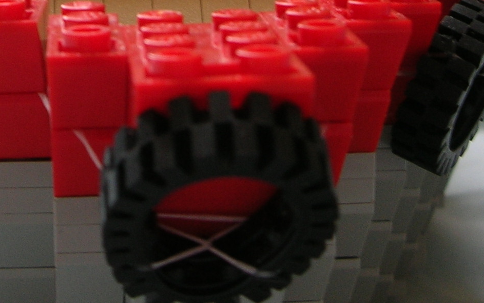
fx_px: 1345
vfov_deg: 12.5
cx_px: 130
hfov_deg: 20.3
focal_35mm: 102
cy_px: -75
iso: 50
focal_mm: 5.8
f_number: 3
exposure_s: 1/13.3
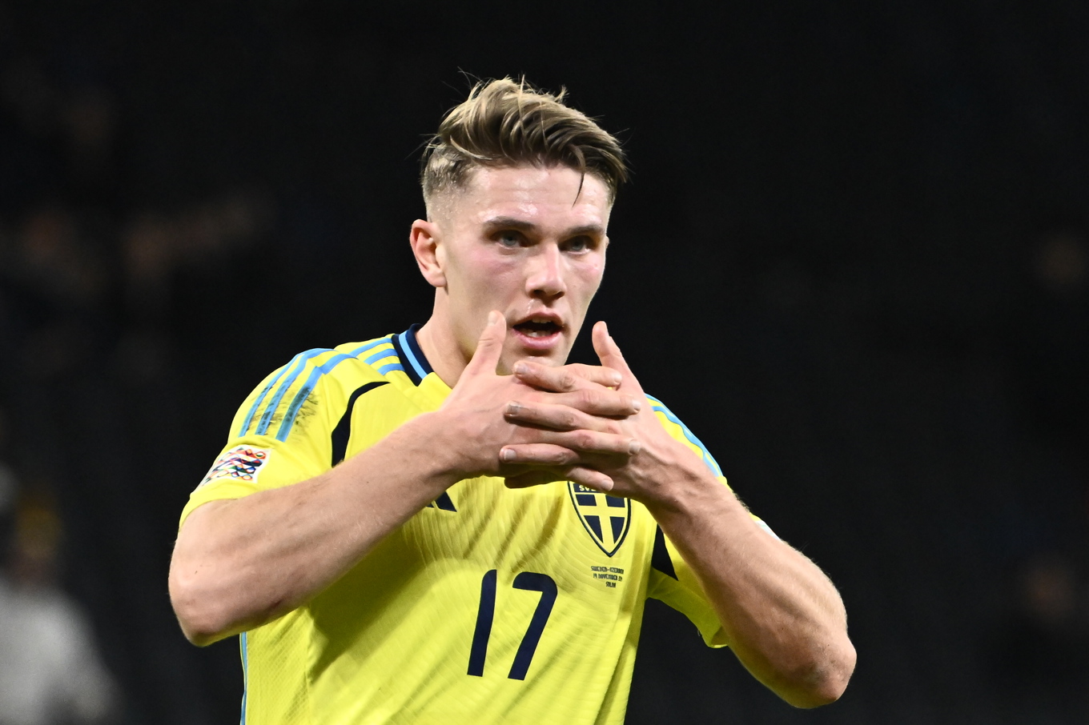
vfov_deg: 3.6
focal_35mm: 380
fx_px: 11492
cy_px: 362
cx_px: 544
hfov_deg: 5.4
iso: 2500
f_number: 6.3
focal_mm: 380
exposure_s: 1/1000
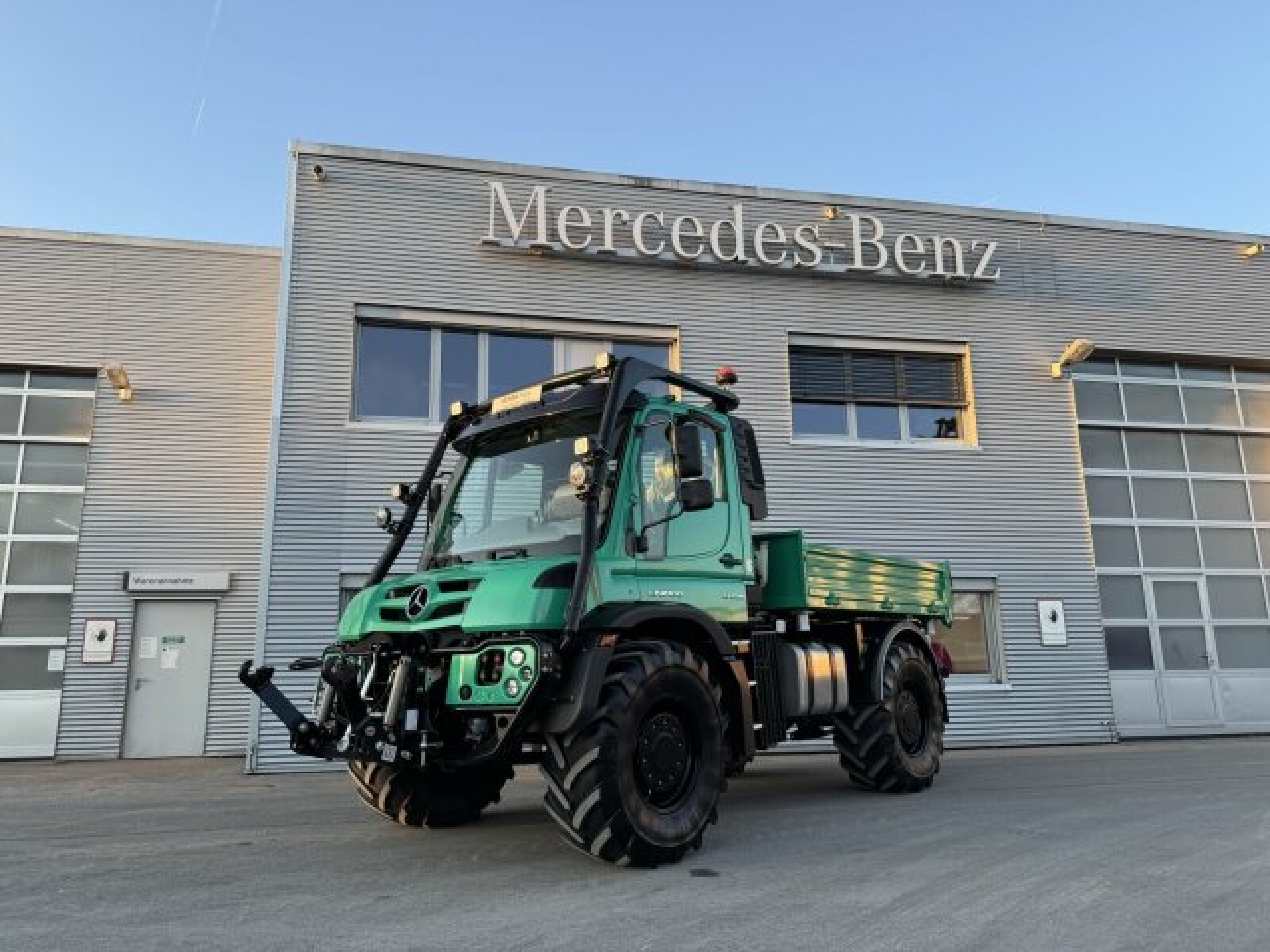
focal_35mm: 24
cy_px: 476
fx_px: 881
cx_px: 635
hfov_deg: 71.6
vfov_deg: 56.8
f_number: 1.78
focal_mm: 6.76
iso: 80
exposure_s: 1/433
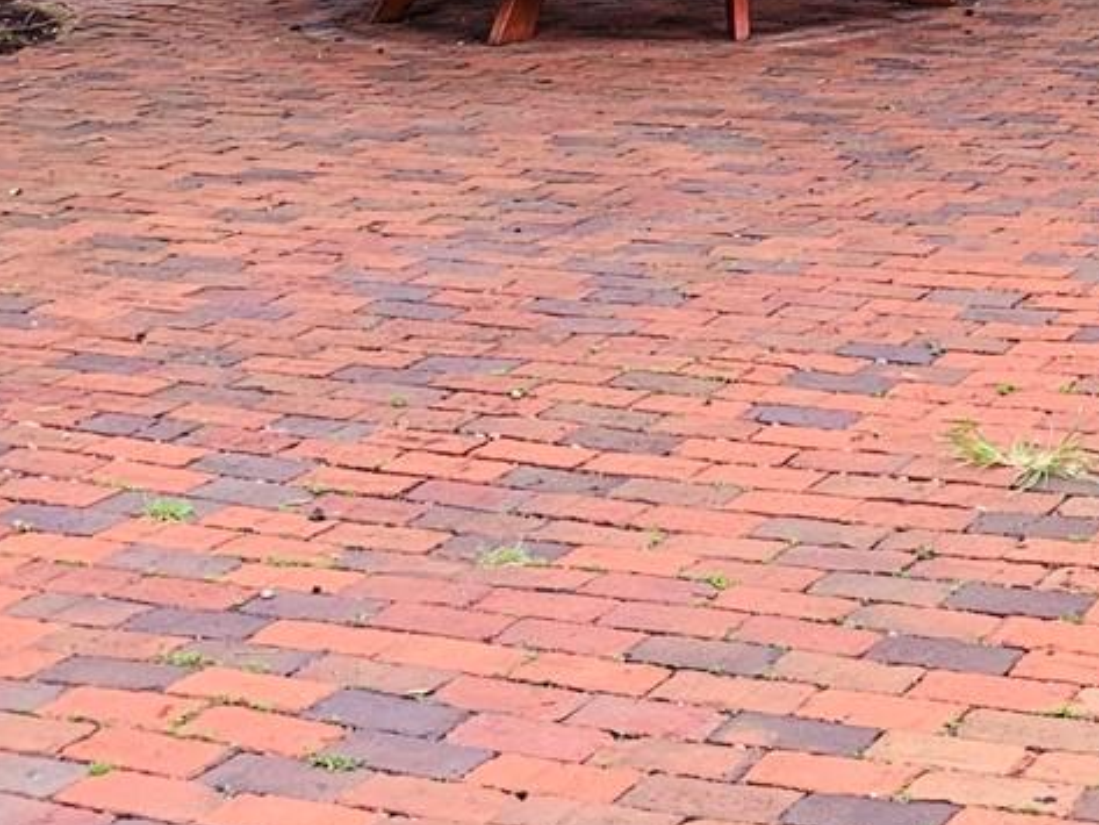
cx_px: 1357
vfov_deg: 15.5
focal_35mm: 88
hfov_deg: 20.6
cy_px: -407
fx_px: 2795
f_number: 1.8
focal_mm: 4.25
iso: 64
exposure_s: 1/121
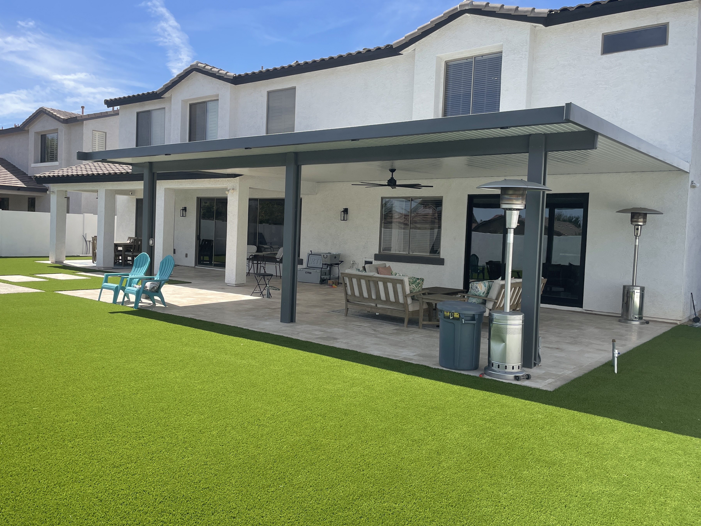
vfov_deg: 48.2
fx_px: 587
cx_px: 331
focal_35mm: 29
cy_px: 244
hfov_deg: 61.6
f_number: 1.6
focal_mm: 4.2
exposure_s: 1/3610
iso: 32
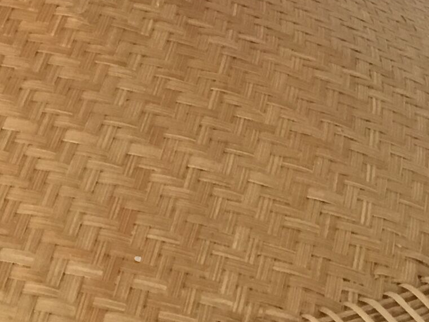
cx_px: -117
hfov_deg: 14.3
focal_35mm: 133
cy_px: 69
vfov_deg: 11.1
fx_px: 1649
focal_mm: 3.3
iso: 100
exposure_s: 1/33
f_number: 2.4
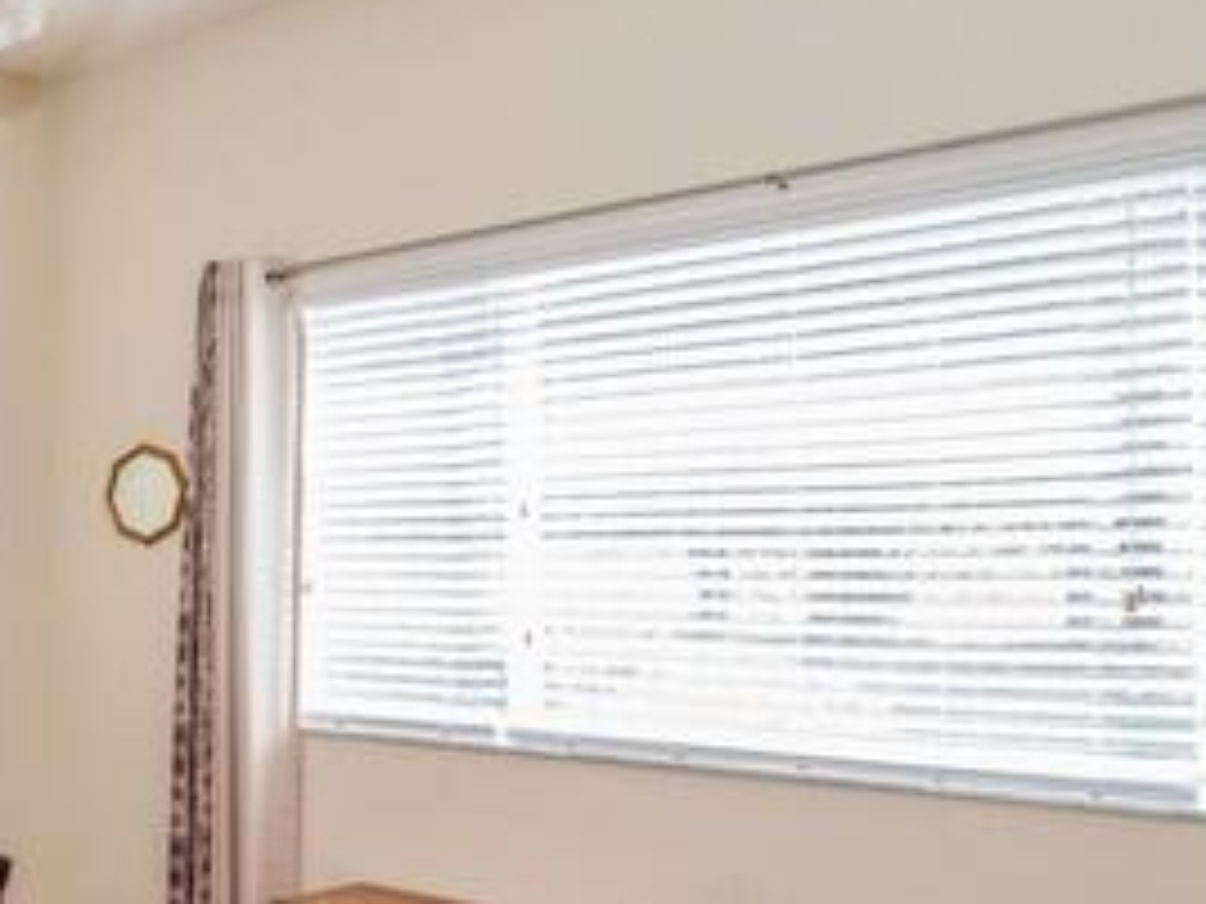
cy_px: 596
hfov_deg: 33.5
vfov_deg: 33.3
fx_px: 1498
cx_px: -320
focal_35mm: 43
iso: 200
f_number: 7.1
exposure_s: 1/20
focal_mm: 15
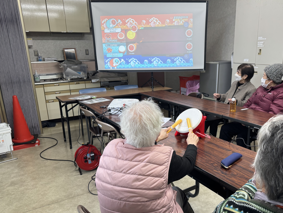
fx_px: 245
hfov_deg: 59.5
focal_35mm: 30
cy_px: 128
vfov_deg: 46.5
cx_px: 169
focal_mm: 6.76
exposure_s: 1/121
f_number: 1.78
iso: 125
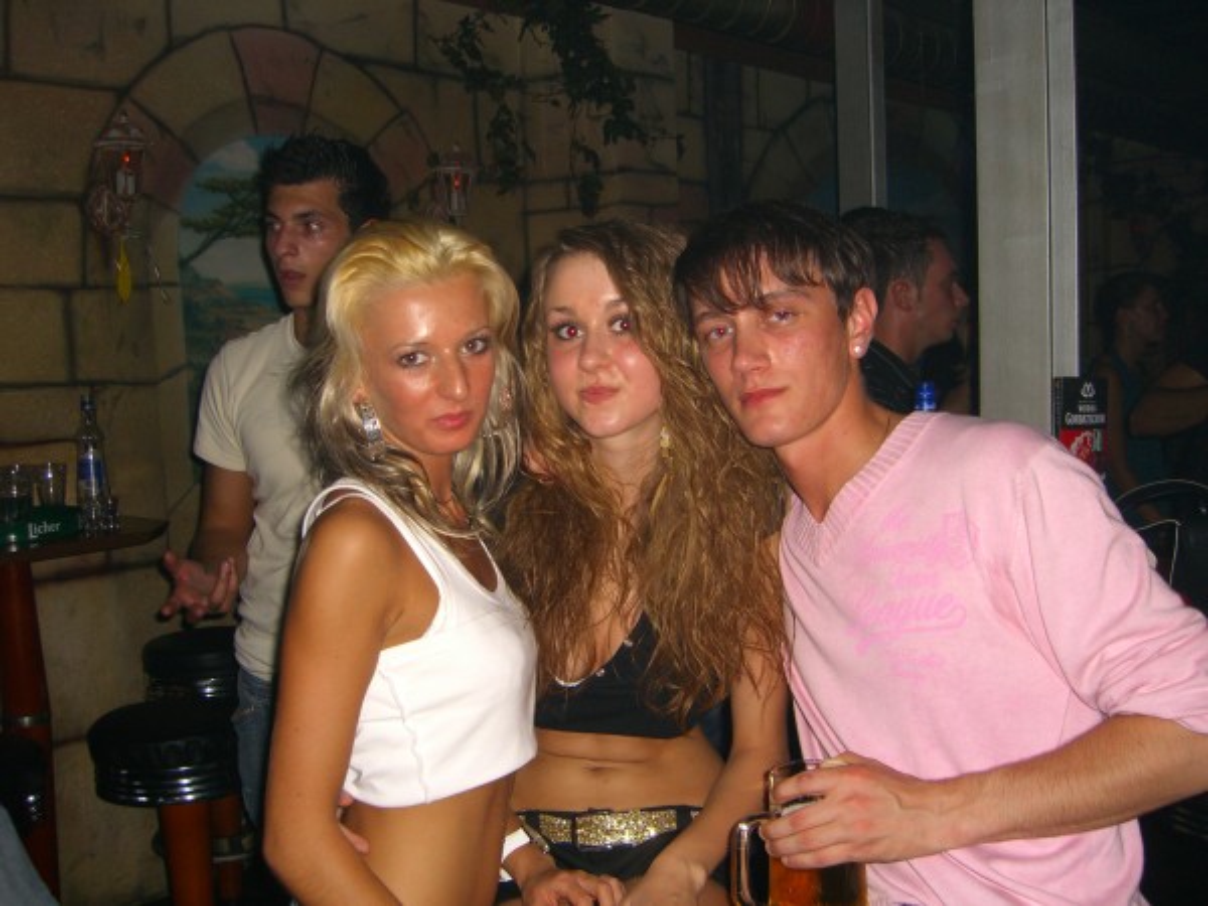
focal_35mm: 38
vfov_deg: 37.7
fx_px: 1326
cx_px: 604
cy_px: 453
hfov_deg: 49.0
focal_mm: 7.9
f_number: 2.8
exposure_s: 1/60
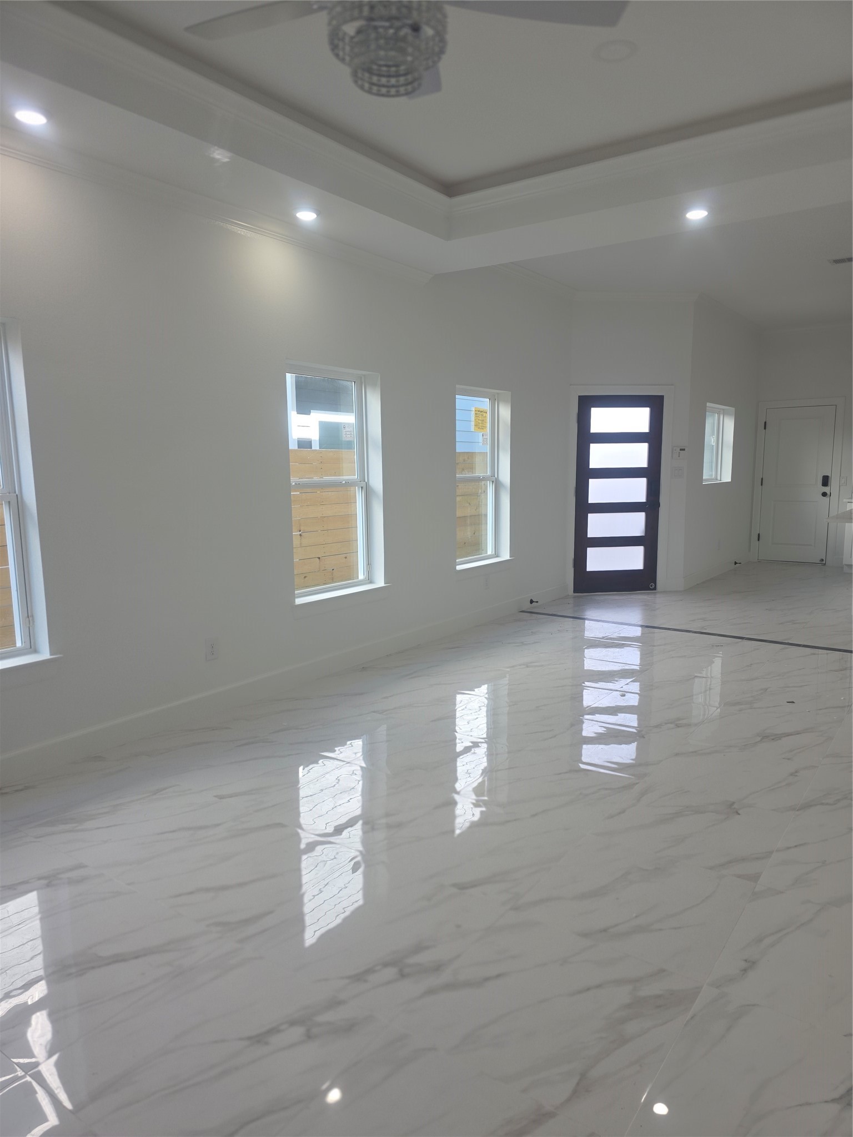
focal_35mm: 23
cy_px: 568
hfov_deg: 58.9
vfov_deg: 73.9
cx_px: 426
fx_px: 756
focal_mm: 6.3
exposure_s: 1/120
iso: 40
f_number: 1.7
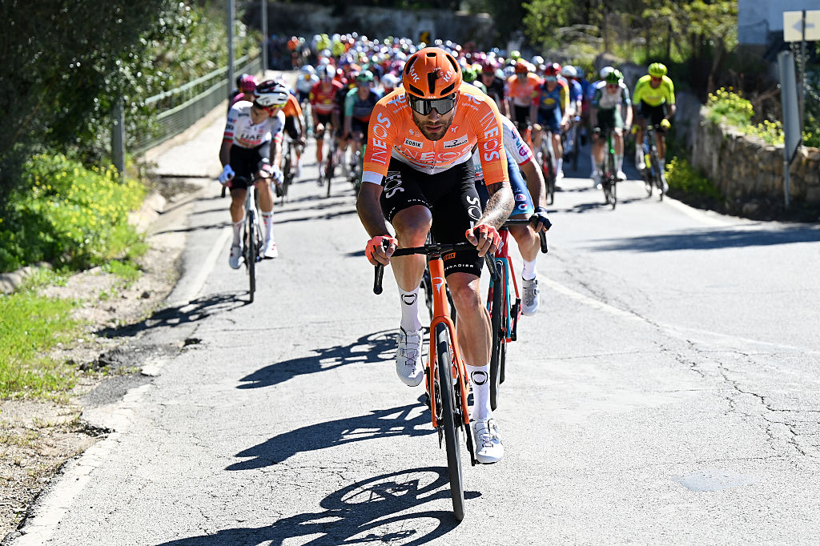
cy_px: 273
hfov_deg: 19.5
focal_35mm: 105
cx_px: 410
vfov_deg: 13.0
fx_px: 2391
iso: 200
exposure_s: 1/2000
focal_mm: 70
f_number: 3.2
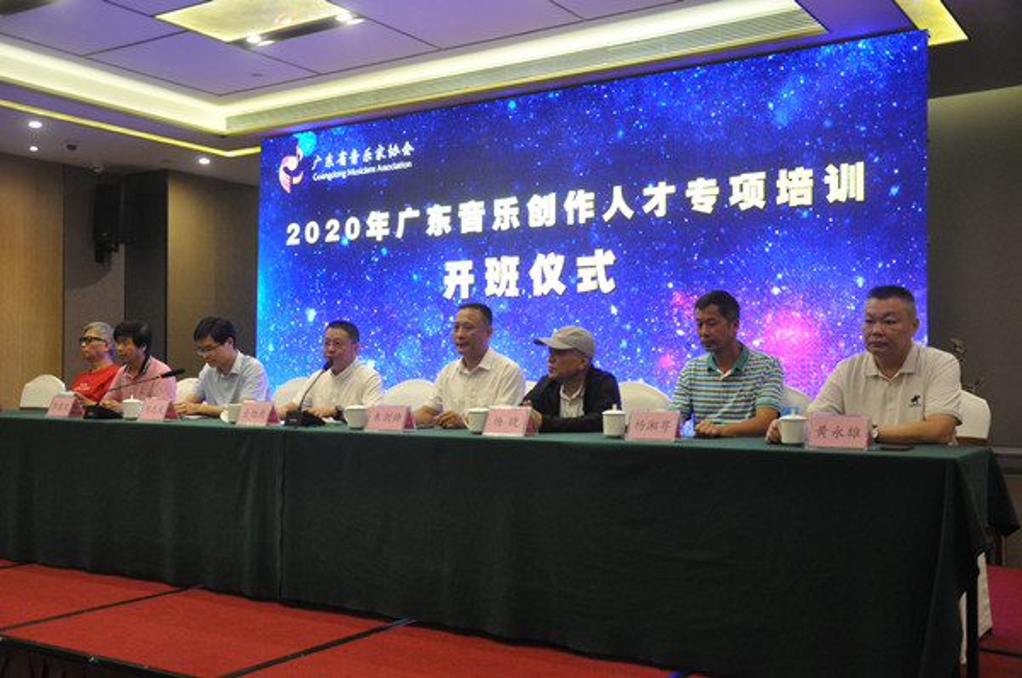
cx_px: 511
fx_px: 1063
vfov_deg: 35.4
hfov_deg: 51.4
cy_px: 339
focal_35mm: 38
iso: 1600
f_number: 4
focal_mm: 25
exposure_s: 1/45
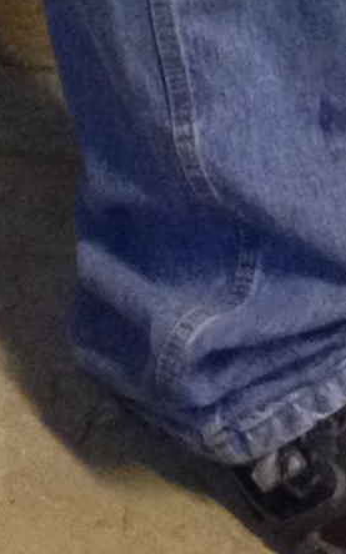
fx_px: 4124
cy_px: -654
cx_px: 375
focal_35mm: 273
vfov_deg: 7.3
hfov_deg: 4.8
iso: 250
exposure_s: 1/20
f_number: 2.4
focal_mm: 4.28
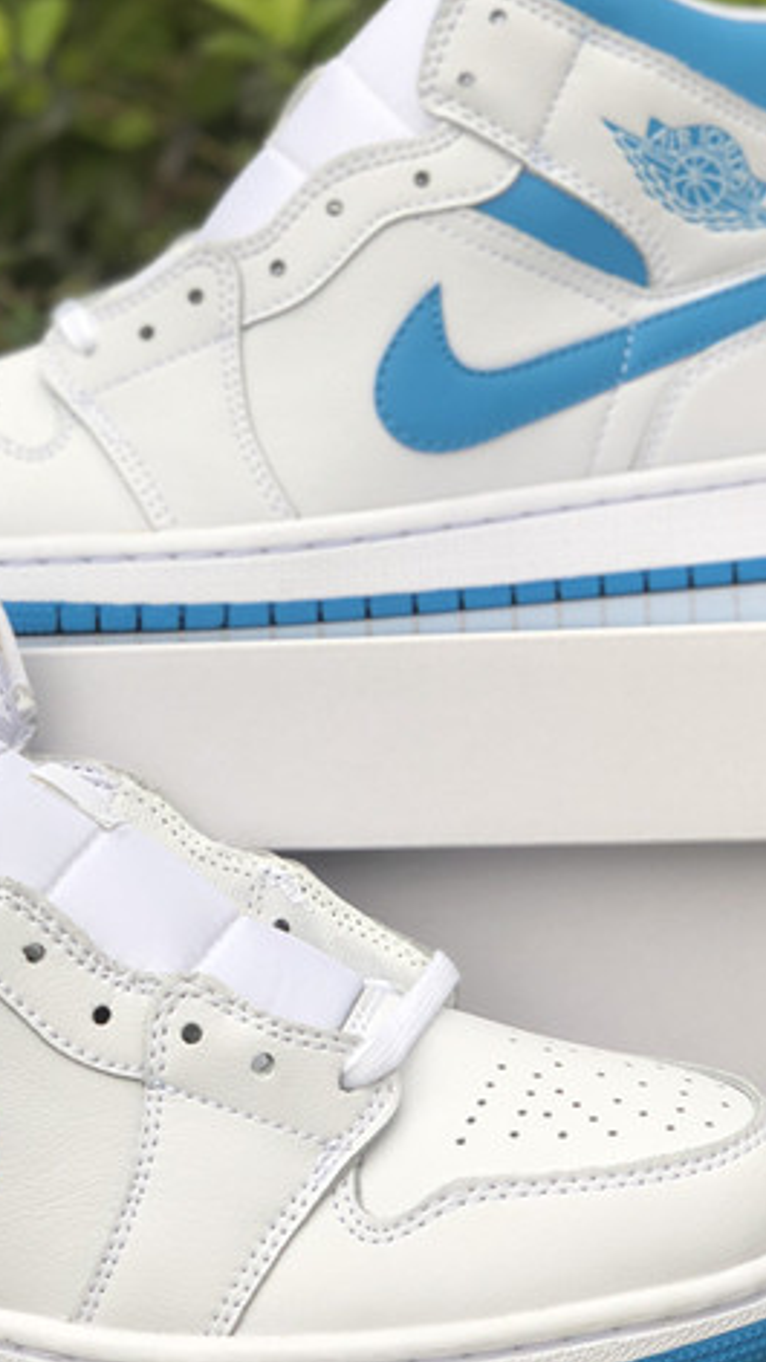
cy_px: 707
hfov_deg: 13.6
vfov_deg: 23.9
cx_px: 263
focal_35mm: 89
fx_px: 3213
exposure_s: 1/120
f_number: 2.4
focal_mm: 6
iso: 32
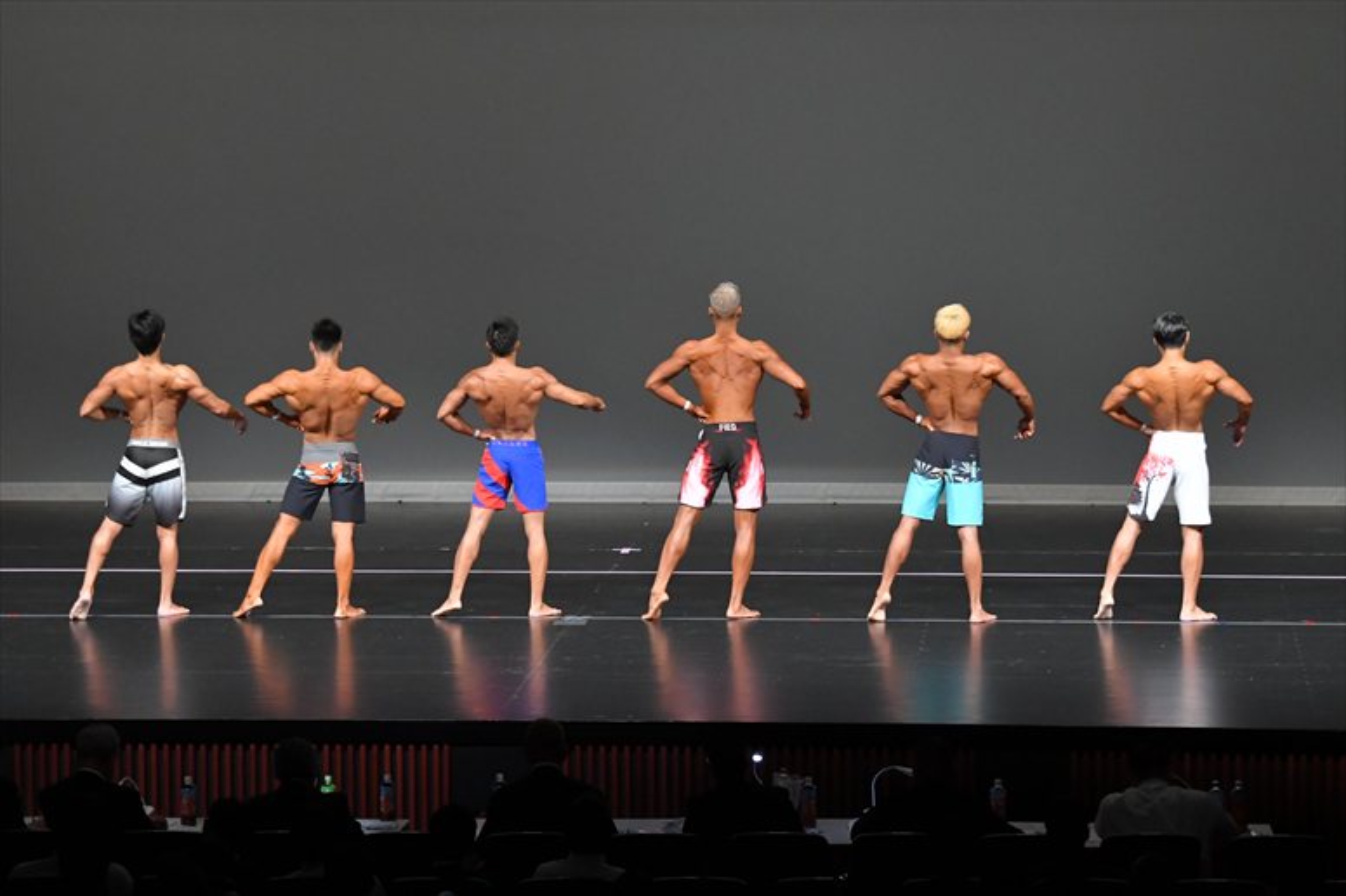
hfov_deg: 15.2
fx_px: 5045
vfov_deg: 10.2
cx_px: 673
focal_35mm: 135
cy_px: 448
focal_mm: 90
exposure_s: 1/400
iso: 4000
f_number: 5.6
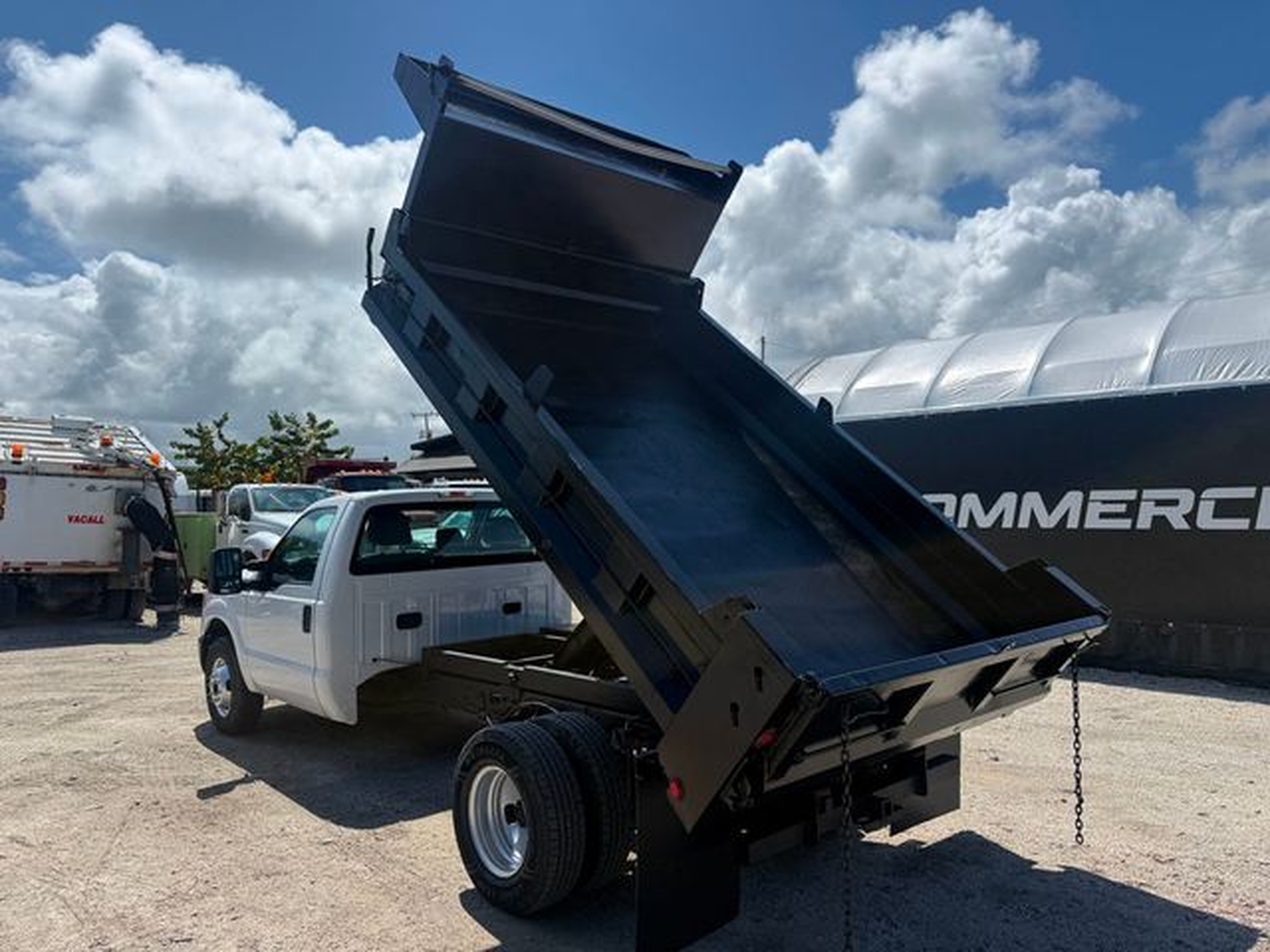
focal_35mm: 24
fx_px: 881
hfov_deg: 71.6
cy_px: 476
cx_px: 635
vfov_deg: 56.8
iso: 80
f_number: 1.78
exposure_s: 1/9091
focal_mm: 6.76
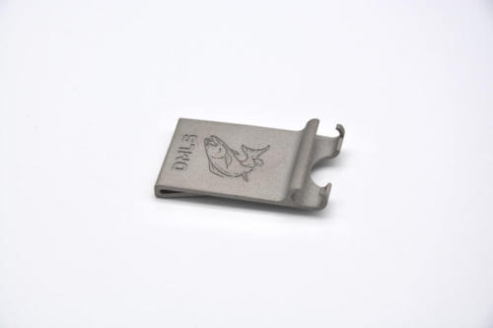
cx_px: 246
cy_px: 164
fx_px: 2156
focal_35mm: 158
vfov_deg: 8.7
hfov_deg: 13.0
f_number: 8
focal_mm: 105
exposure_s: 1/125
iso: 250
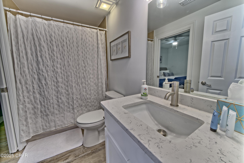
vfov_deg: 85.5
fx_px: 88
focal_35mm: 13
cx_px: 122
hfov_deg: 108.3
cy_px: 82
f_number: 19
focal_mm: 13
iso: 200
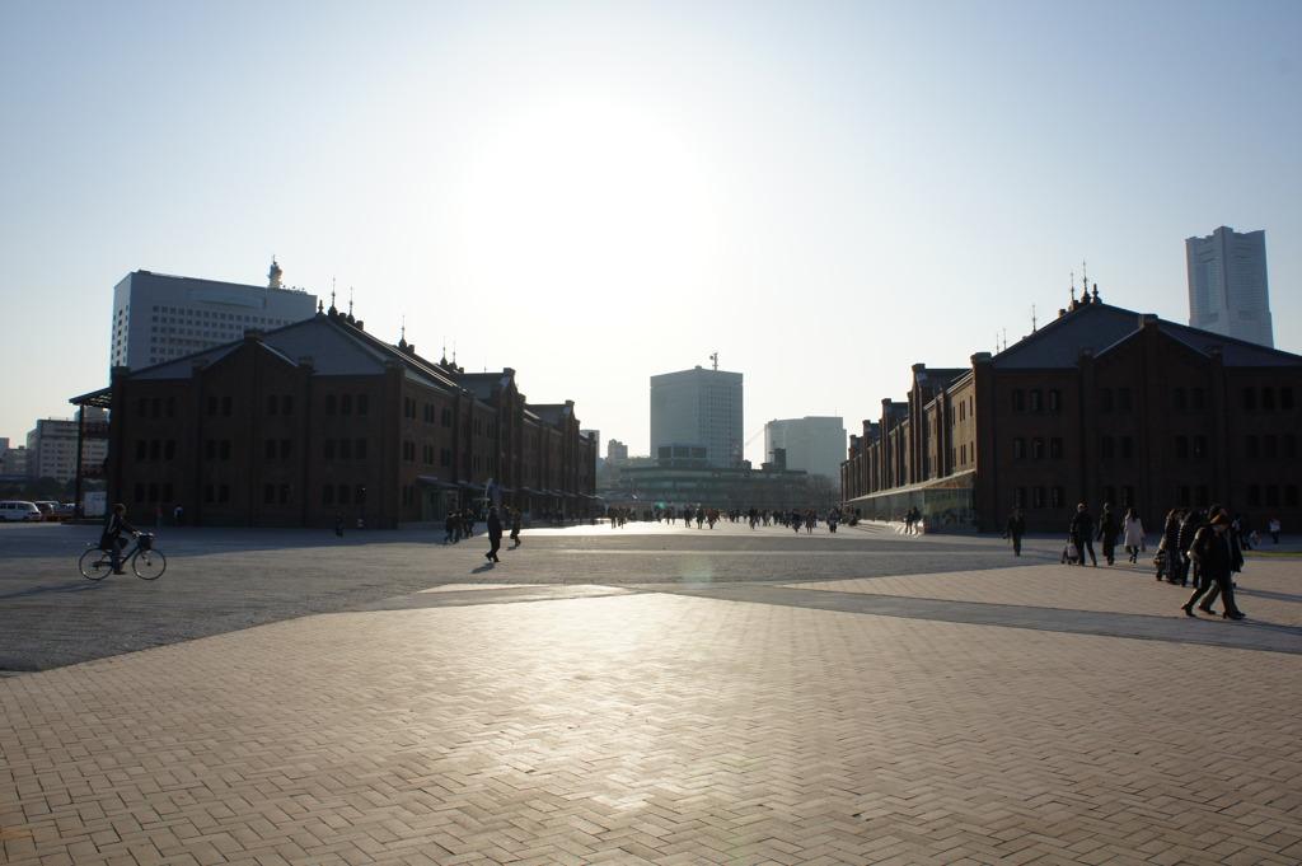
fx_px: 976
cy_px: 433
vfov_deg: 47.9
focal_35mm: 27
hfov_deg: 67.4
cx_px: 651
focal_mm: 18
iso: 200
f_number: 11
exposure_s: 1/400
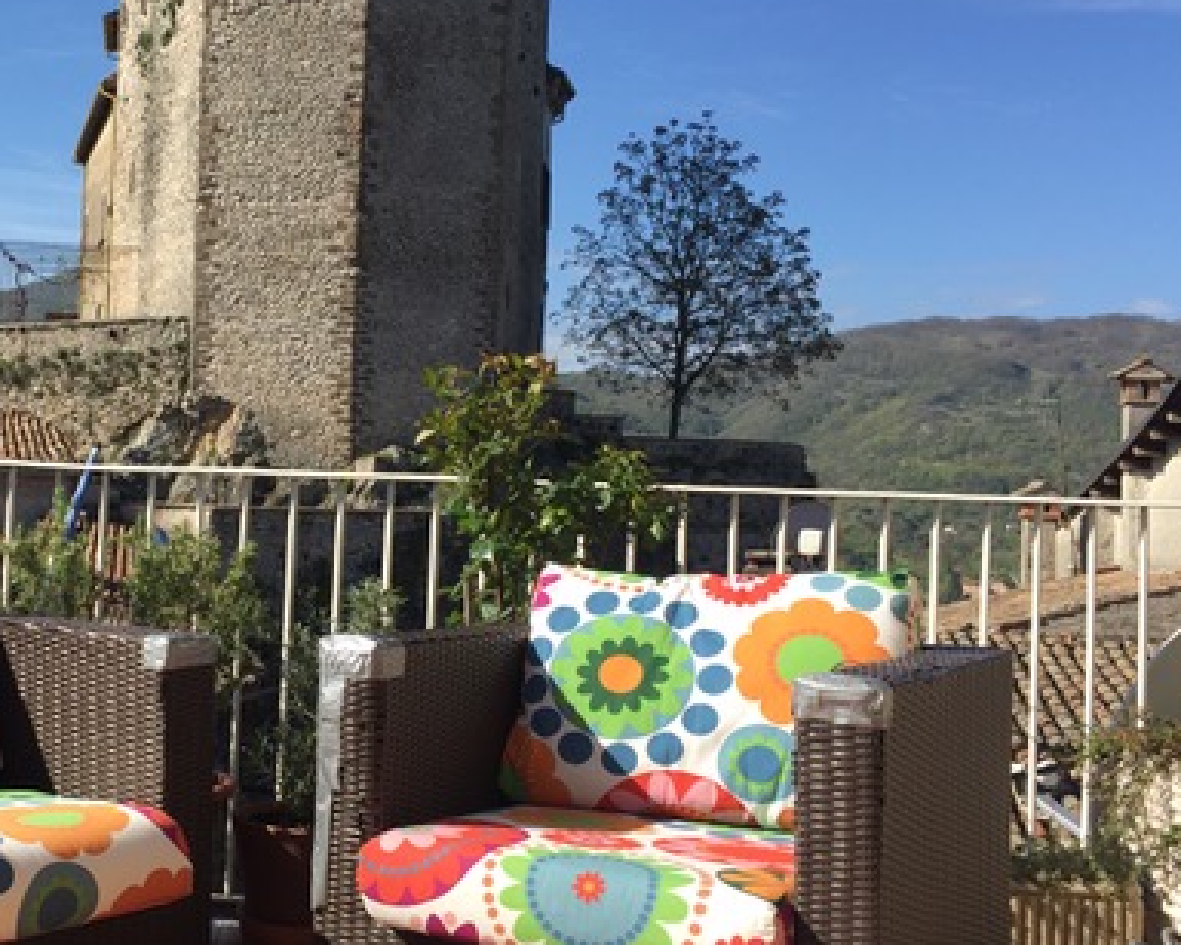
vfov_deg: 32.1
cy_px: 494
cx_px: 245
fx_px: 1643
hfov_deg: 38.2
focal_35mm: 47
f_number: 2.2
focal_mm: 4.15
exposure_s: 1/1582
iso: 32
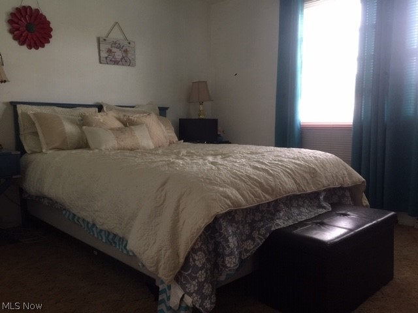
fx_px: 350
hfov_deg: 61.7
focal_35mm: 29
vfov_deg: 48.2
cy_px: 156
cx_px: 209
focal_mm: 4.15
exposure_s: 1/15
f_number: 2.2
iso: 80
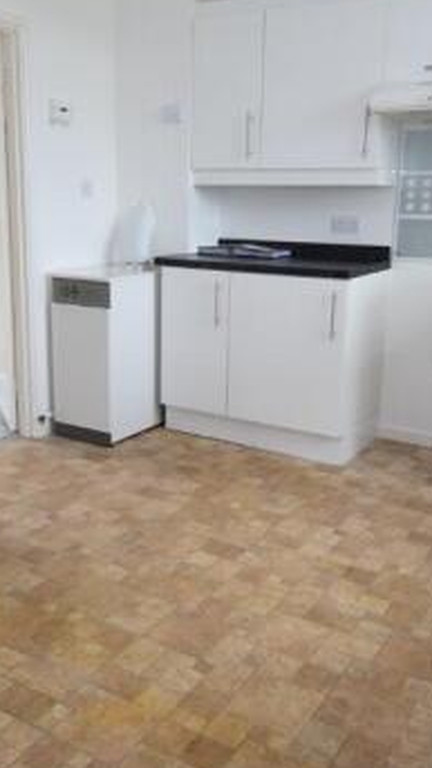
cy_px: 355
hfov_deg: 32.8
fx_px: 733
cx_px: 175
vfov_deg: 55.2
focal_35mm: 36
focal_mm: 12
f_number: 5
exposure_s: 1/100
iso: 400
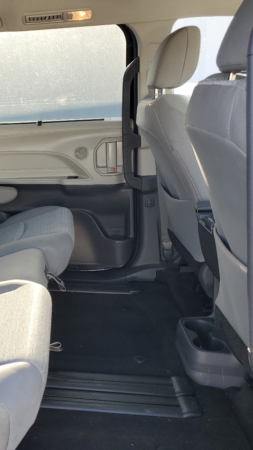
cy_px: 224
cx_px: -3
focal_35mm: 38
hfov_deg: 29.1
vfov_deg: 52.8
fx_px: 453
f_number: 1.5
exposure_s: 1/185
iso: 50
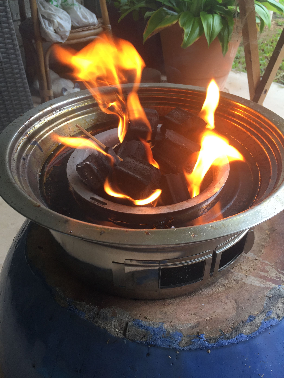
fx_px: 317
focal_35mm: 29
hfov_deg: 48.2
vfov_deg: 61.7
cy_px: 189
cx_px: 142
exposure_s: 1/50
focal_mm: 4.15
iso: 32
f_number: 2.2
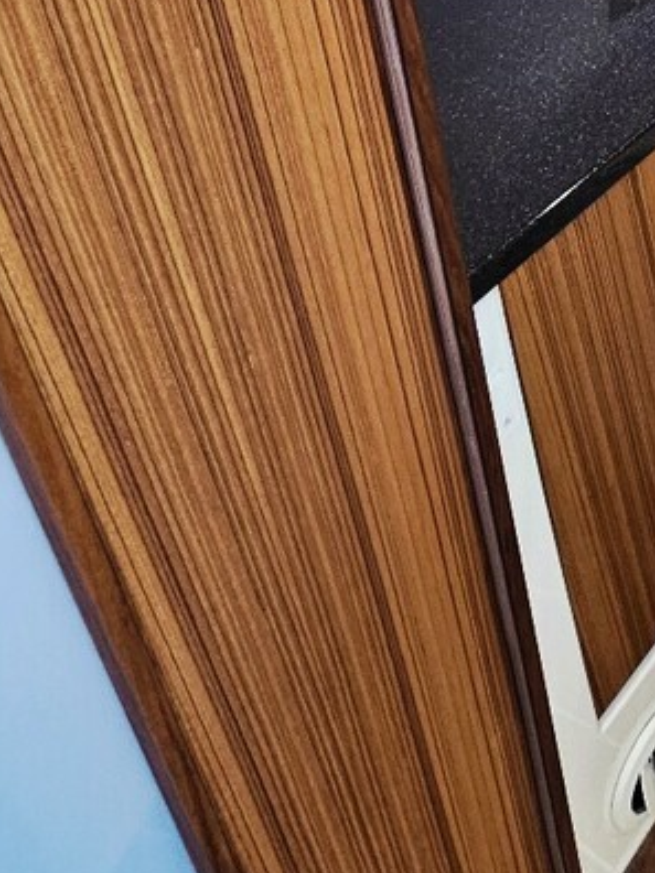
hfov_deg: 28.0
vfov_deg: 35.9
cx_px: 887
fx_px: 1034
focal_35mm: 41
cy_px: -170
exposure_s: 1/50.3
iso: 200
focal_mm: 2.2
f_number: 2.2
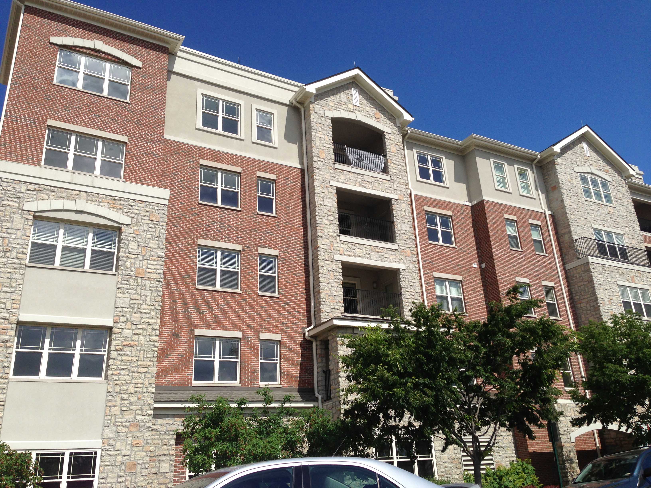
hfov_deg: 55.4
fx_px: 621
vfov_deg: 42.9
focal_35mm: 33
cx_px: 326
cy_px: 244
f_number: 2.4
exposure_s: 1/2463
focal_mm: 4.13
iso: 50
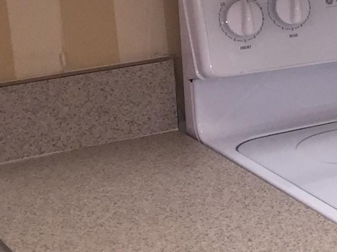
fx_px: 1353
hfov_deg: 12.7
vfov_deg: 10.5
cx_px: 647
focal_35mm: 139
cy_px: -17
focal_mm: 4.15
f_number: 2.2
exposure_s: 1/30
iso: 64
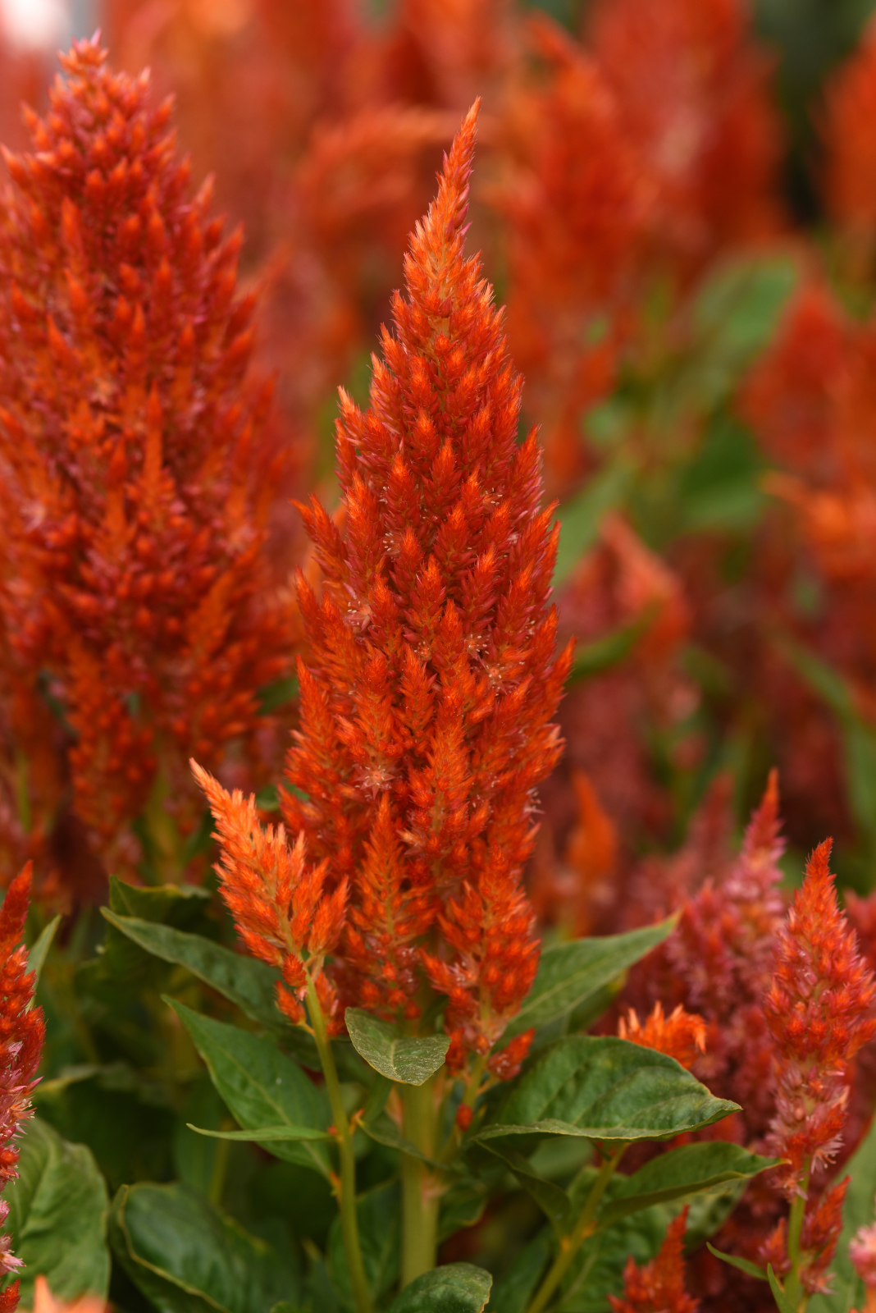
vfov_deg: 19.4
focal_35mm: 105
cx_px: 438
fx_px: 3829
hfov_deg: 13.1
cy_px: 656
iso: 200
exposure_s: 1/200
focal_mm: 105
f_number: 8
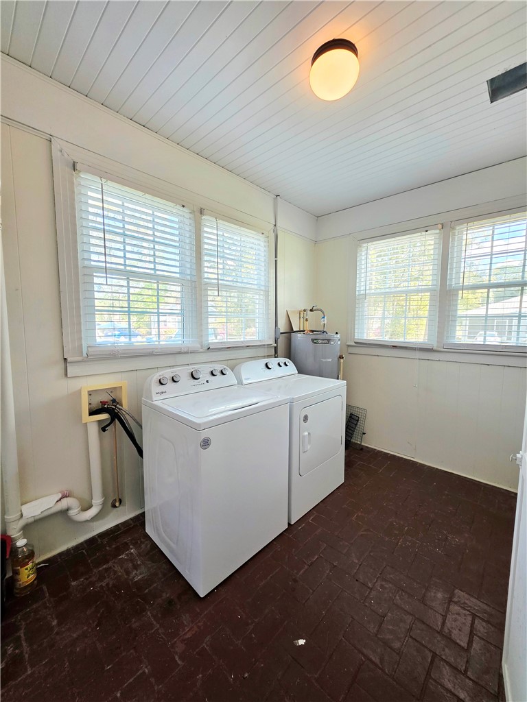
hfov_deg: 89.9
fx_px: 264
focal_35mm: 13
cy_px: 351
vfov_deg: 106.2
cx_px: 264
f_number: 1.9
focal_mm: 2.2
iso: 125
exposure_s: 1/120
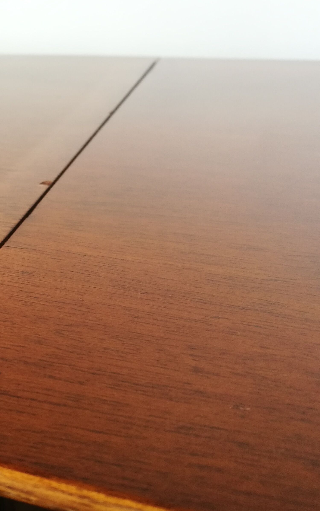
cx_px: 31
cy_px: 255
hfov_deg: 31.2
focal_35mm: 39
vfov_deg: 50.4
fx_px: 544
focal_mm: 4.5
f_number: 2.2
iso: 125
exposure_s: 1/33.3
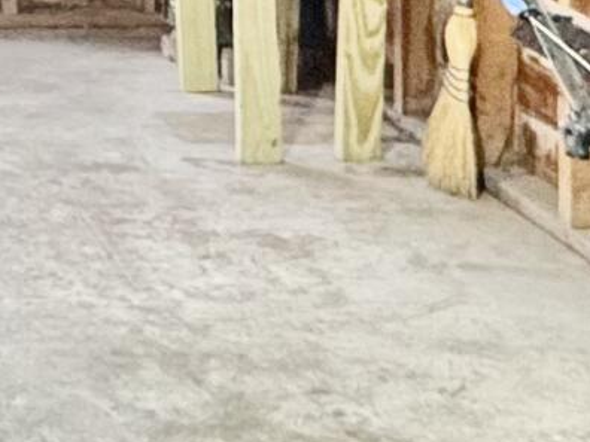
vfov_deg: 13.0
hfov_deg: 16.6
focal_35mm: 106
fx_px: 1807
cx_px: -340
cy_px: -281
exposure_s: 1/99
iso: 320
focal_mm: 2.22
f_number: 2.2
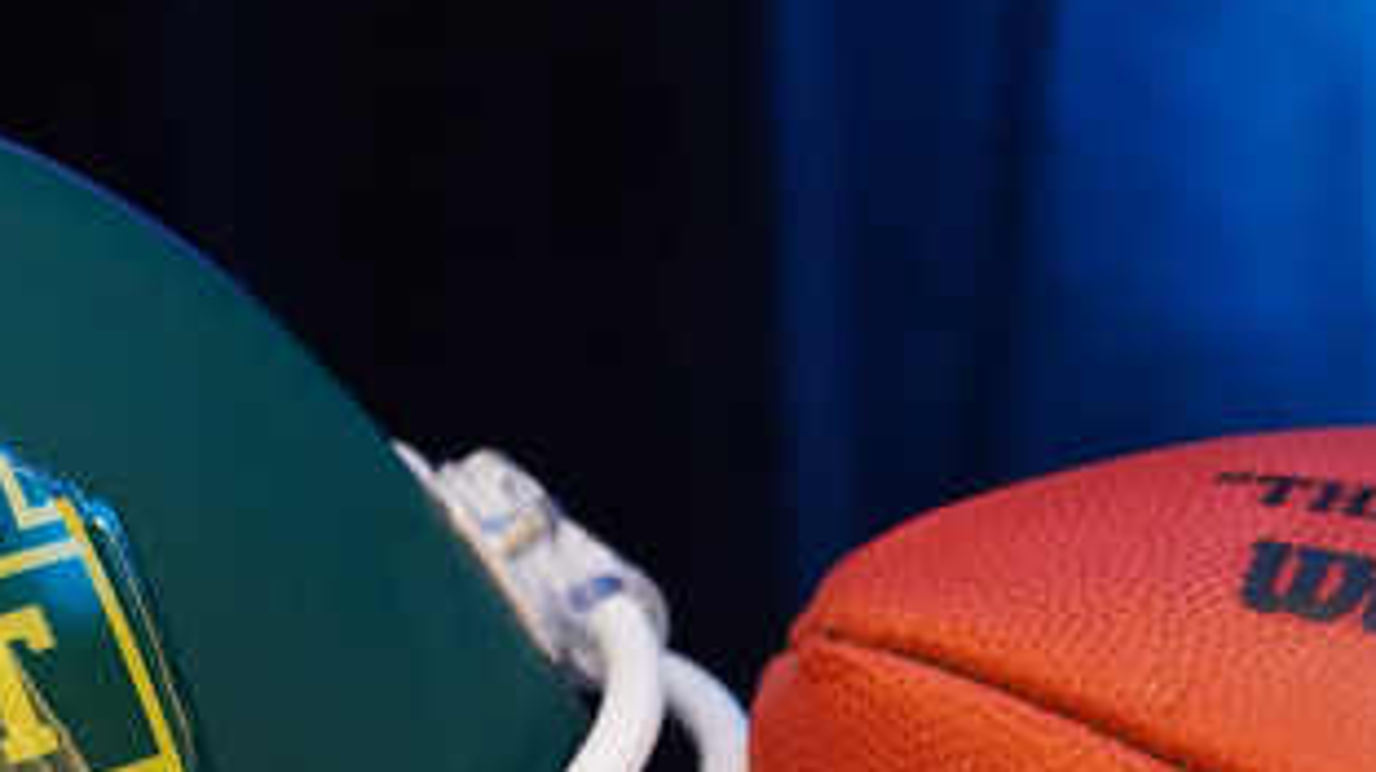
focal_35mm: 148
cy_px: 1165
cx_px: 551
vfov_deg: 8.0
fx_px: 5396
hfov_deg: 14.5
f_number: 4.5
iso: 8000
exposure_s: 1/160
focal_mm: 43
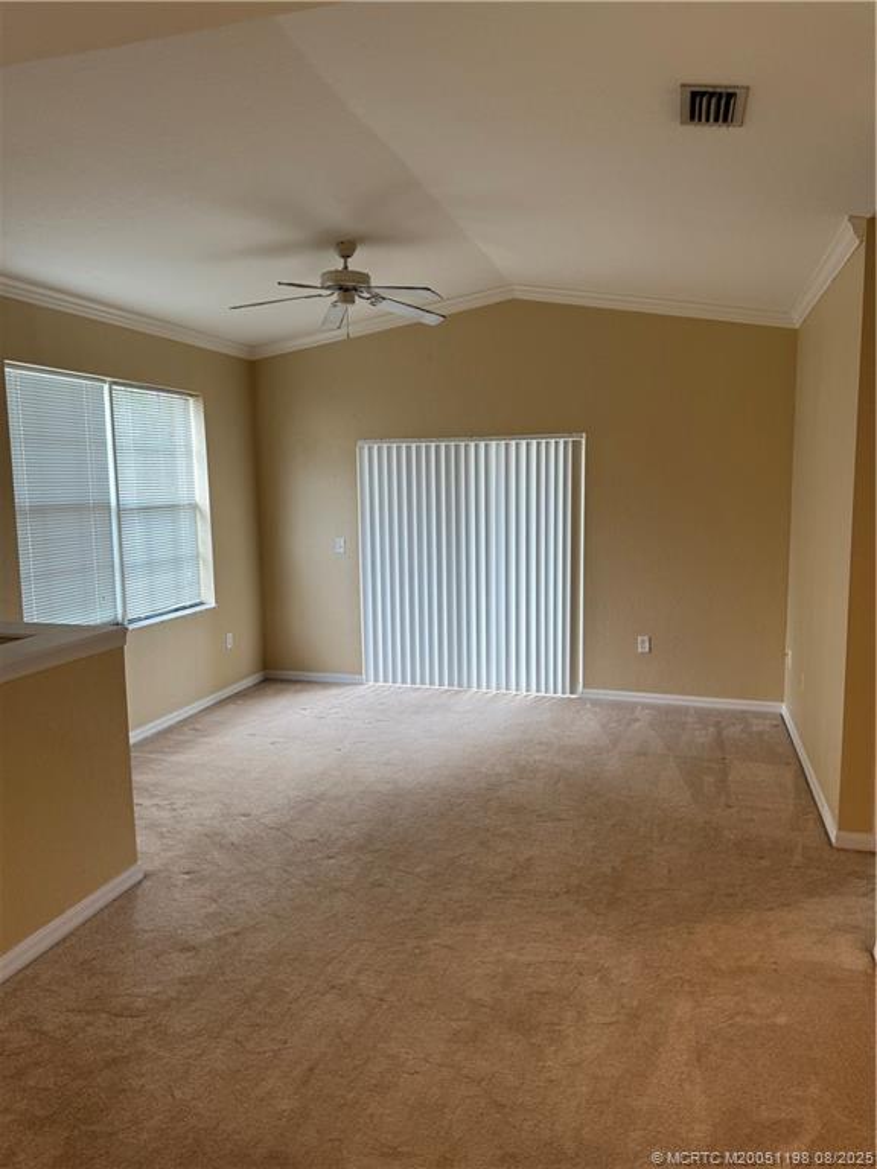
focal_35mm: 24
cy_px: 584
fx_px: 811
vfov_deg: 71.6
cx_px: 438
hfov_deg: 56.8
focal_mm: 6.76
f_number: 1.78
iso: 125
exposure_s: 1/120
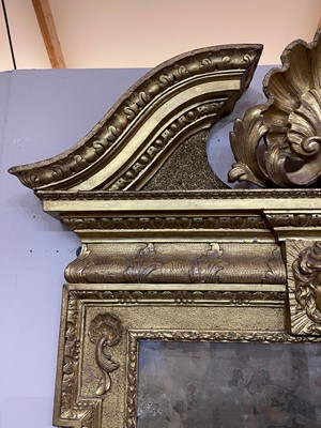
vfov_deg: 69.4
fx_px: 309
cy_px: 214
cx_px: 160
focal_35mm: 25
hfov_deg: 54.9
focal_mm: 5.1
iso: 80
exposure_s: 1/50
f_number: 1.6
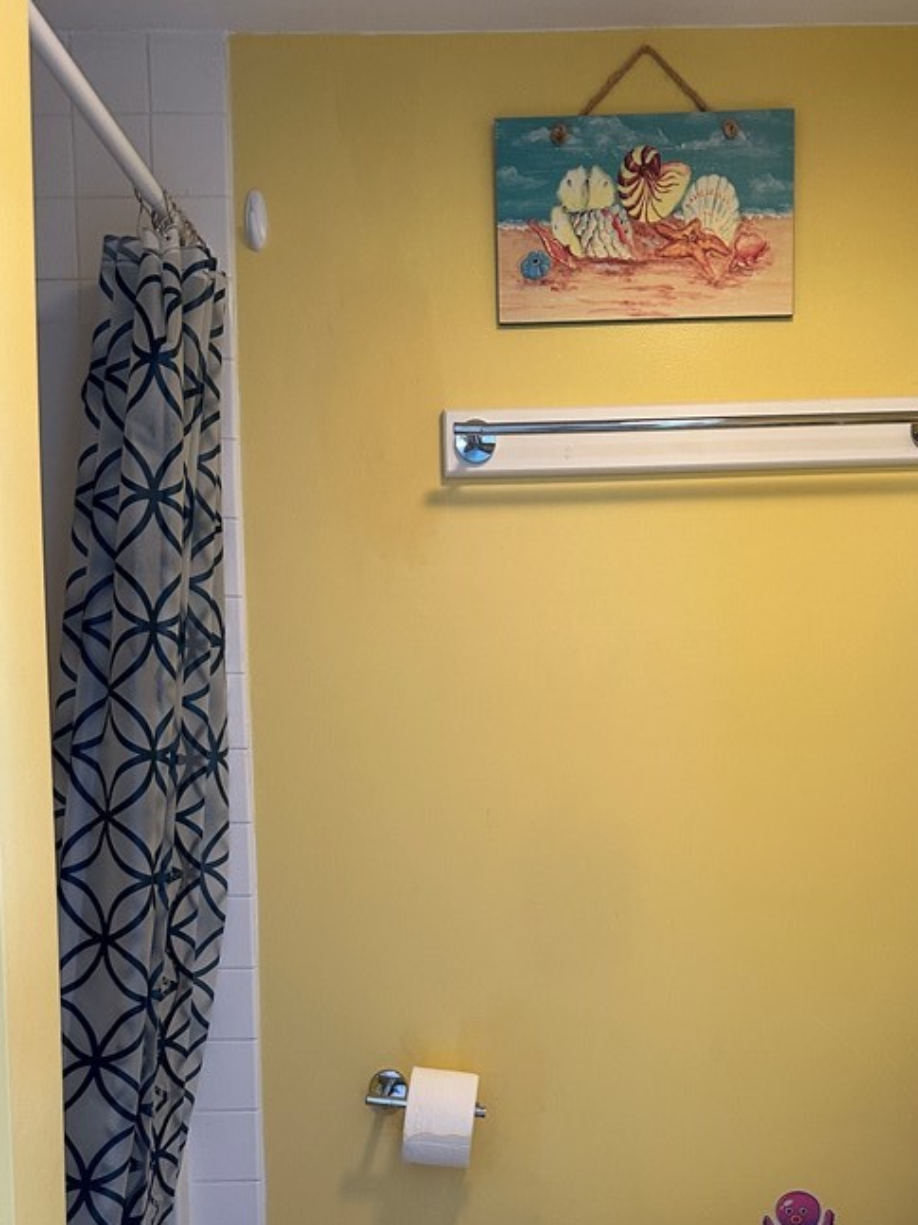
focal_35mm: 38
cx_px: 545
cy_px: 899
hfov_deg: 37.6
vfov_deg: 47.4
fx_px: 1344
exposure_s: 1/120
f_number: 1.78
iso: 200
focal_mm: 6.86
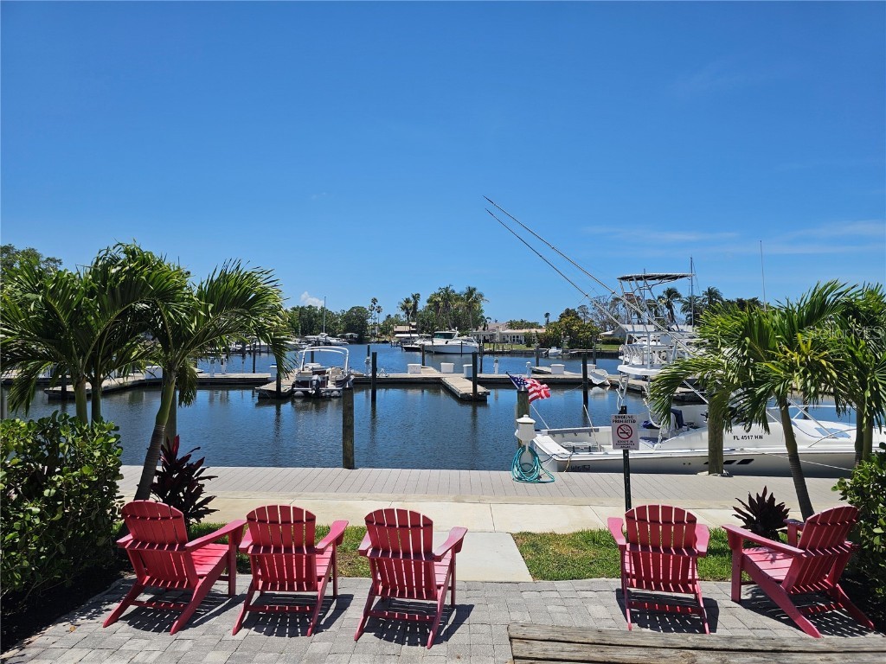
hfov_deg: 73.9
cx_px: 443
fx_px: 589
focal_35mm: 23
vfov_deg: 58.9
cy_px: 332
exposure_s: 1/1307
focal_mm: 6.3
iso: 10
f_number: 1.7
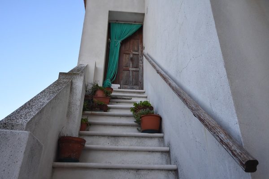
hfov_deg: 61.9
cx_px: 134
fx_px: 224
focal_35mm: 30
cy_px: 90
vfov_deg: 43.6
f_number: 5.6
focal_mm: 20
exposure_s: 1/1000
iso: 1000
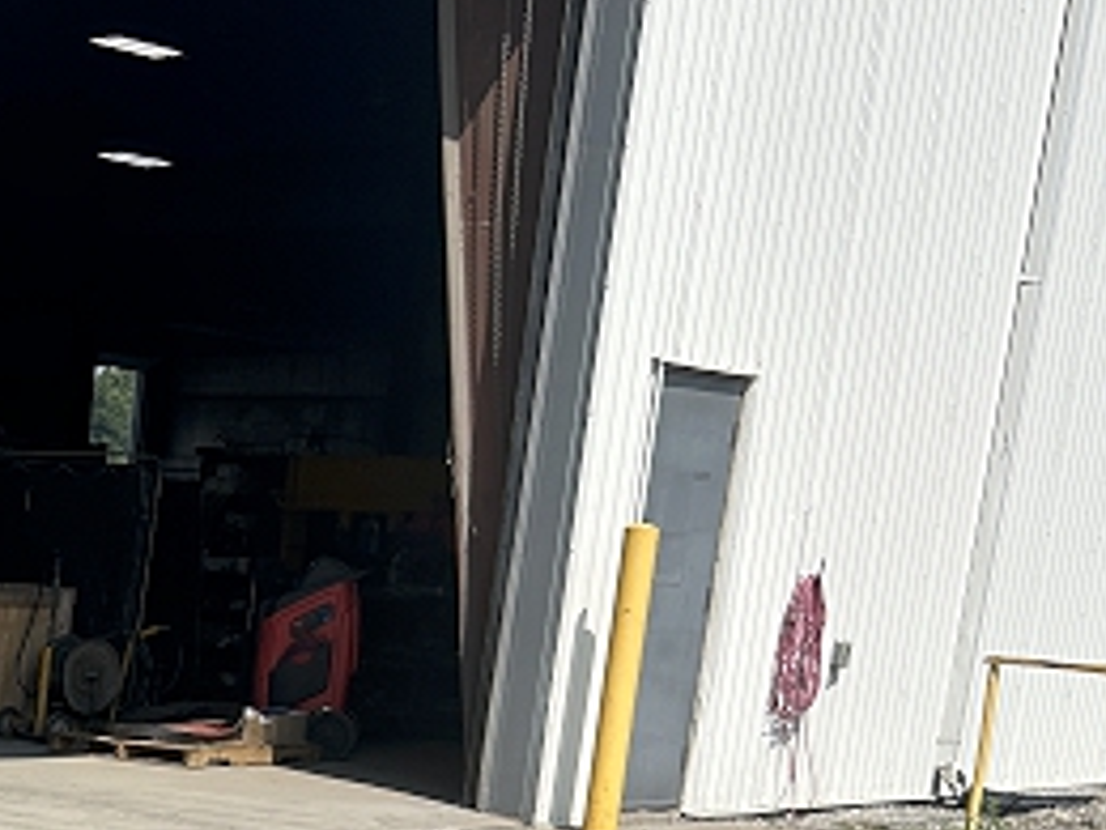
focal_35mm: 80
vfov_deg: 17.4
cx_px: -413
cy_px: 1056
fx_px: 2556
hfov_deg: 21.5
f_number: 1.5
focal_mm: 5.7
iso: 50
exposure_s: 1/5587
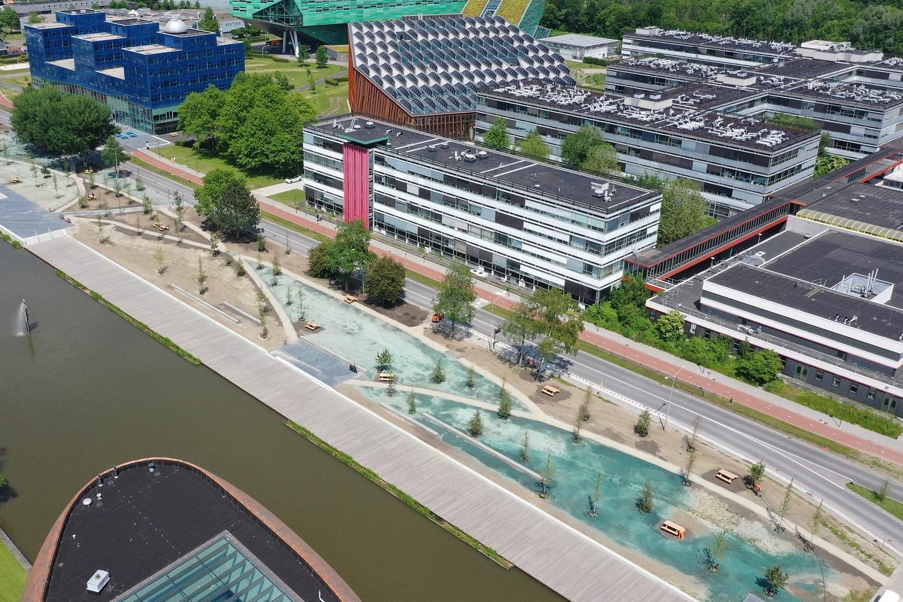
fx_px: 903
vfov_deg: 36.9
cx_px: 366
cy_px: 293
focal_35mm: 36
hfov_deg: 52.8
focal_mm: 10.26
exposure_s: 1/1000
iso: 400
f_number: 7.1
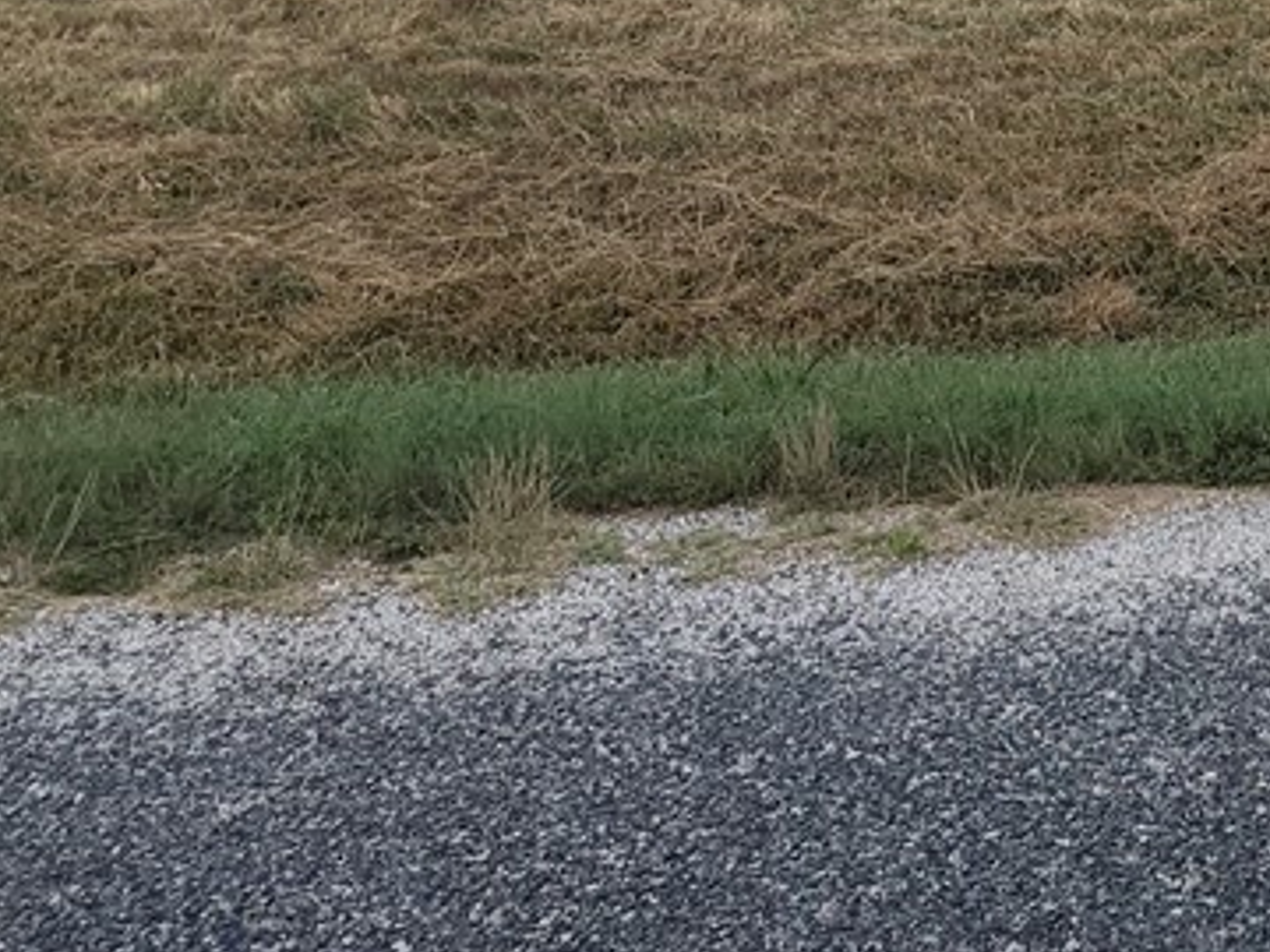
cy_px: -391
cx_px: 1566
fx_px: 2715
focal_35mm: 74
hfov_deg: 23.8
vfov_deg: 18.1
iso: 50
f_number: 2.4
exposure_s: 1/332
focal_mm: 4.3
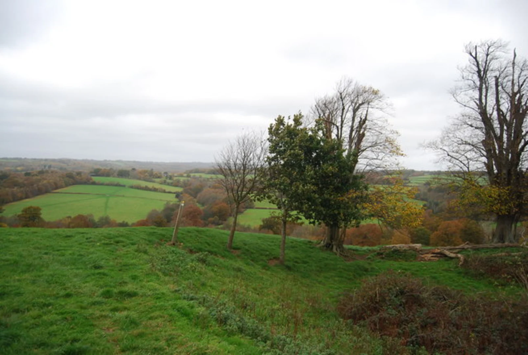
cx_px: 264
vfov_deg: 48.2
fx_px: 397
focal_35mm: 27
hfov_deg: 67.3
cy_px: 178
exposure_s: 1/500
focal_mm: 18
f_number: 3.5
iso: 220
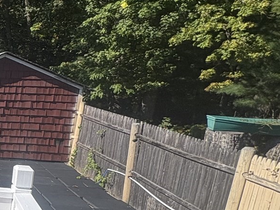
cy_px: 142
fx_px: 396
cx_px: -202
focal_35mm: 49
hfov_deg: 23.6
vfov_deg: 29.5
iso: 50
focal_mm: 2.22
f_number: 2.2
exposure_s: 1/1536
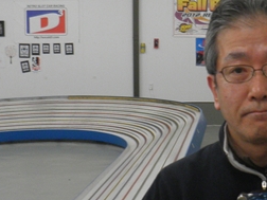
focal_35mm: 89
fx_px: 686
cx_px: 226
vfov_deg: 16.6
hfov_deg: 21.6
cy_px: 131
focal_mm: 5
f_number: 3.2
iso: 125
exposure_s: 1/30
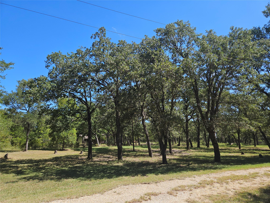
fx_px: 179
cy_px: 102
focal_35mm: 23
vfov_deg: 58.9
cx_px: 135
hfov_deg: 73.9
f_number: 1.8
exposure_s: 1/960
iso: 25
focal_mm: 5.4
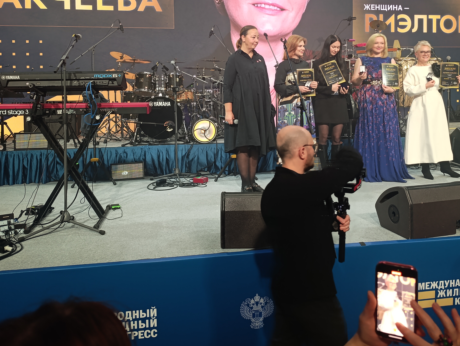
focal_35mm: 33
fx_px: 439
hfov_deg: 55.2
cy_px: 101
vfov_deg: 42.2
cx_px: 250
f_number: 1.6
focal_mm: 6.14
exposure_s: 1/100
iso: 1000
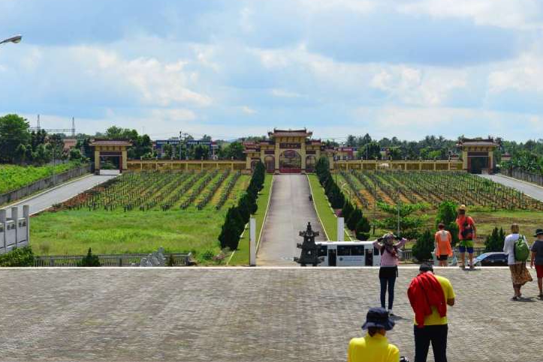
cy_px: 178
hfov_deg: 27.7
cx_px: 285
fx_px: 1102
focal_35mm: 73
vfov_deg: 18.7
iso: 100
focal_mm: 66
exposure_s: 1/320
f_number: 9
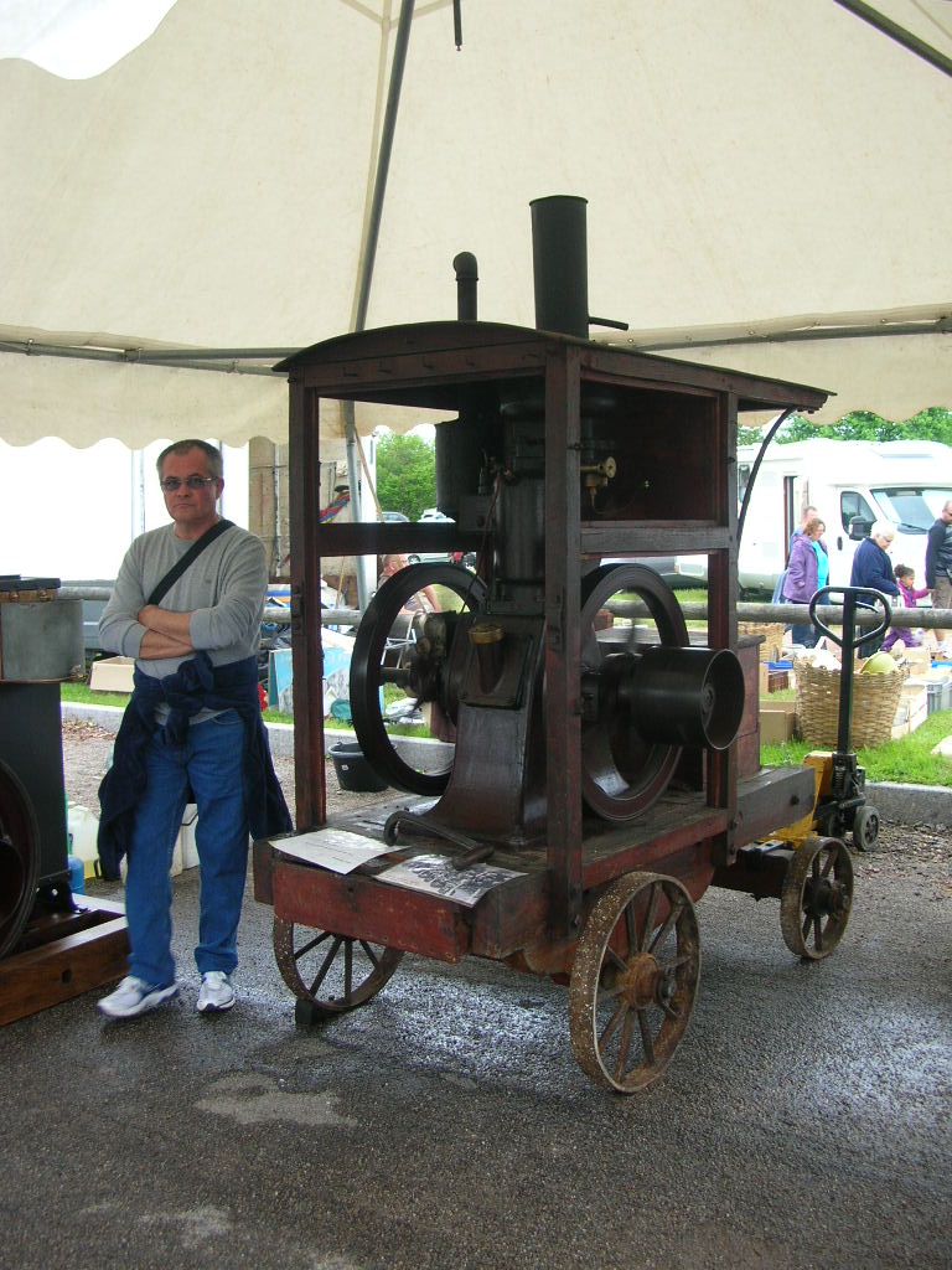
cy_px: 635
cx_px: 476
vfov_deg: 52.6
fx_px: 1283
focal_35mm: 35
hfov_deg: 40.7
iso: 50
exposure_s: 1/63
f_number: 2.8
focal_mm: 5.8
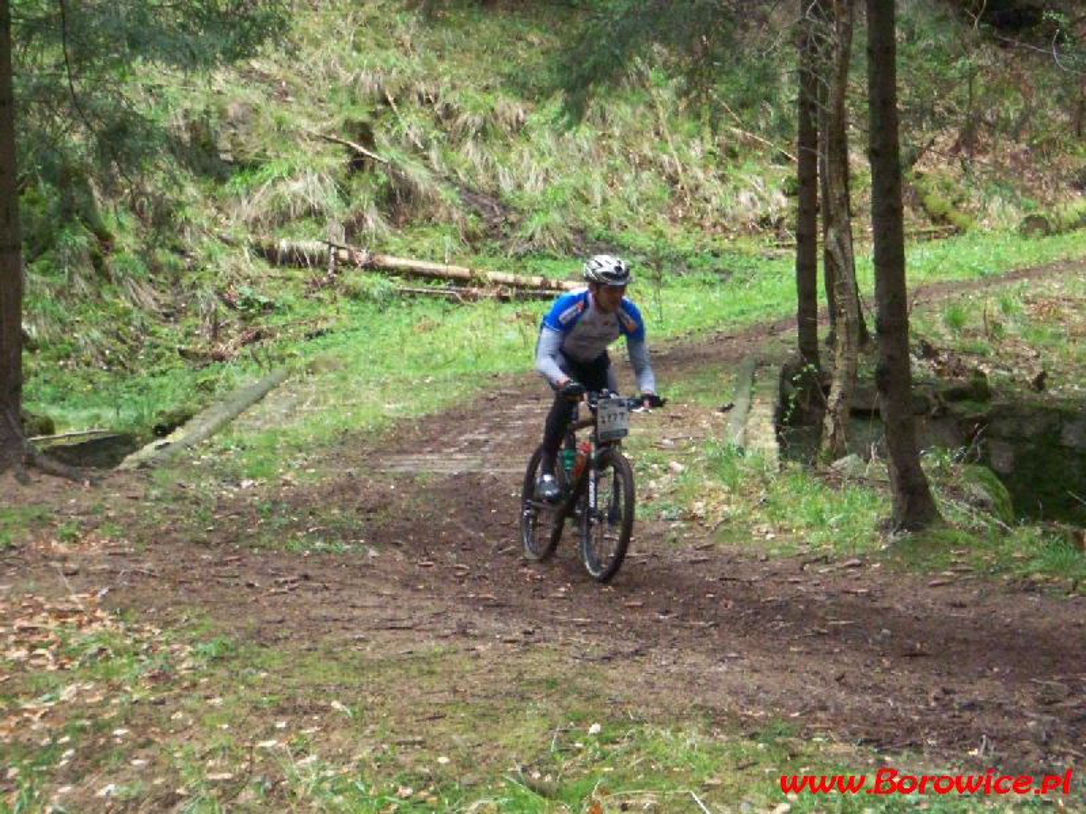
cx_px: 543
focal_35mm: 117
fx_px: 3671
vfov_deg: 12.7
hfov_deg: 16.8
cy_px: 407
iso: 400
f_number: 4.4
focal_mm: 19.2
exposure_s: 1/200
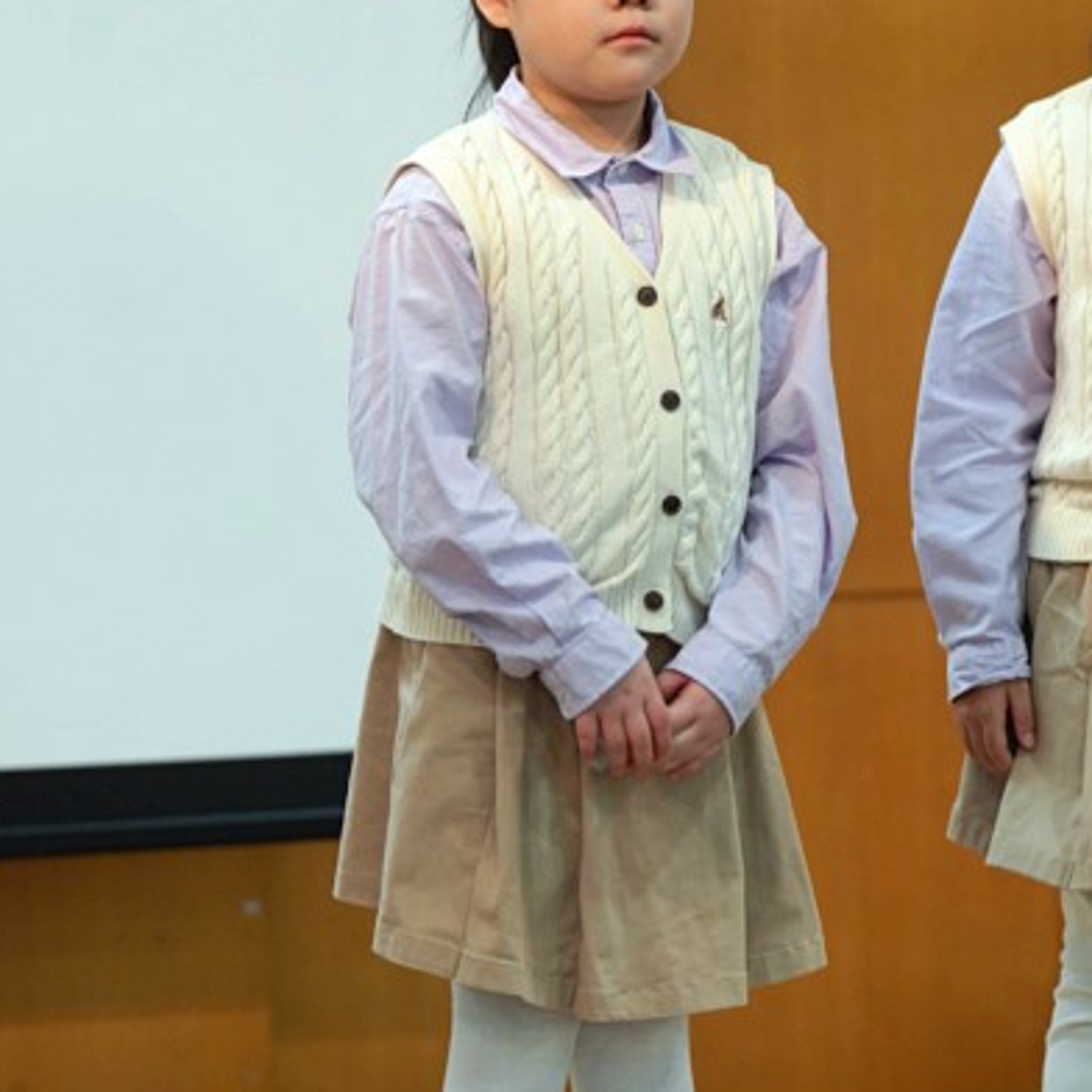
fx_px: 13919
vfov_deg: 4.5
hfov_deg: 4.5
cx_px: 903
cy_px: 435
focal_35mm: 390
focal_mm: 200
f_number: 4
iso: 1000
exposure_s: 1/250
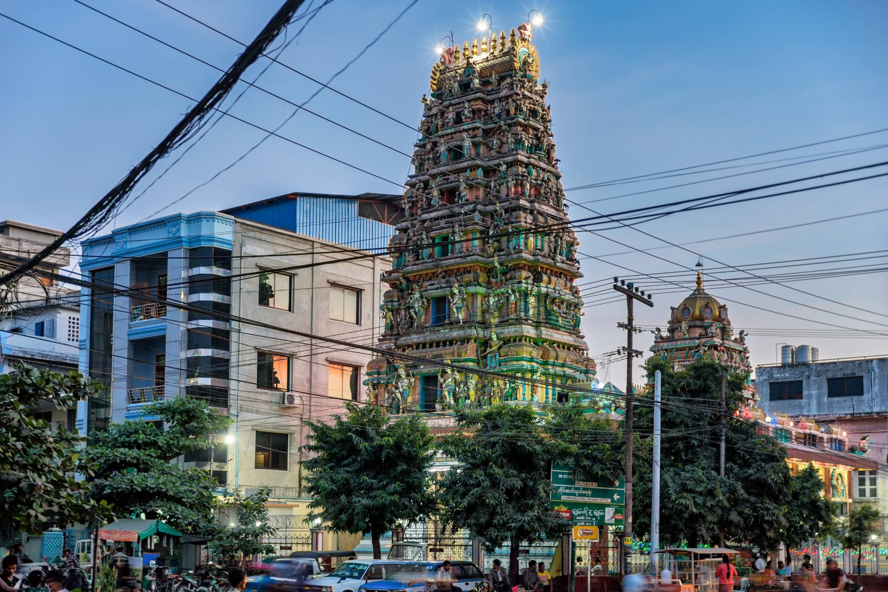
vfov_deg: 27.0
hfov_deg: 39.6
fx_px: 1233
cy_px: 296
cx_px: 444
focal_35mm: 50
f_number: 2.8
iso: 50
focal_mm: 50
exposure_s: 1/4
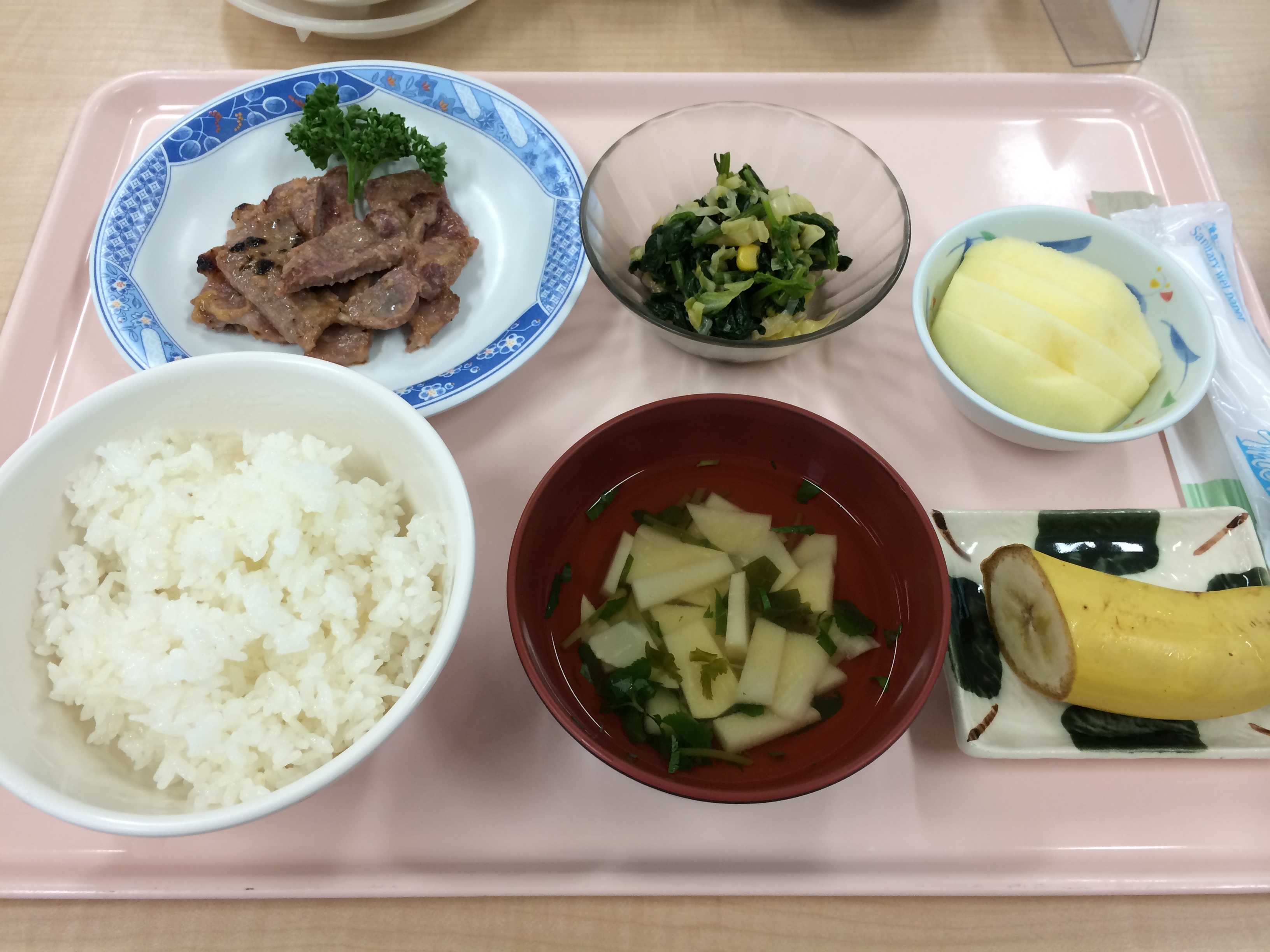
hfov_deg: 60.0
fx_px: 1101
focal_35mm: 30
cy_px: 476
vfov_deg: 46.8
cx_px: 635
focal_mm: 4.12
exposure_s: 1/40
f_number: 2.2
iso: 40
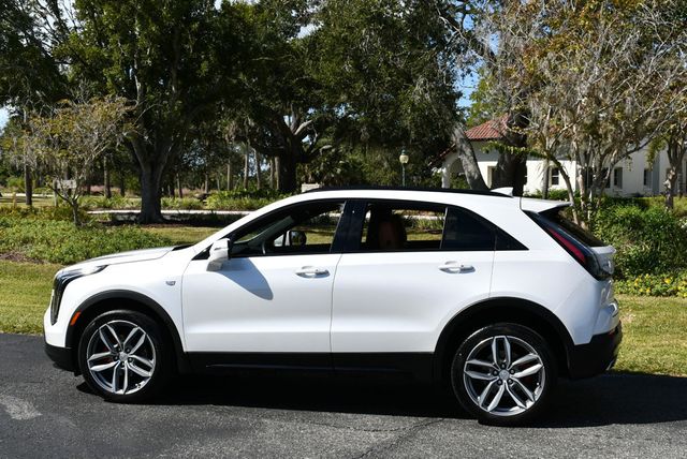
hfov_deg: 41.1
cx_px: 344
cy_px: 230
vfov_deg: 28.1
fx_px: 917
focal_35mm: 48
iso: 100
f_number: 9
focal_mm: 24
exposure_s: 1/320
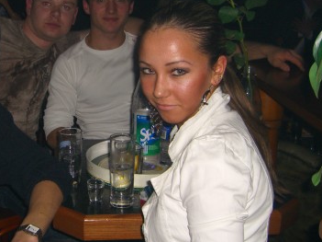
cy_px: 98
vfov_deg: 22.5
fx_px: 604
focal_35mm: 65
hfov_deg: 29.3
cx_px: 78
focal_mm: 7.9
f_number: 2.8
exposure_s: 1/60
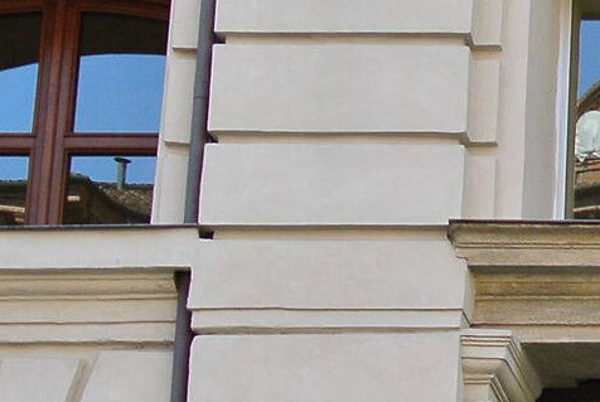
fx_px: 2270
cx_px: 1123
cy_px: 684
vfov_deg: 9.7
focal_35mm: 136
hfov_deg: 13.3
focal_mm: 10
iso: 100
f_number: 3.5
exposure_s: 1/160
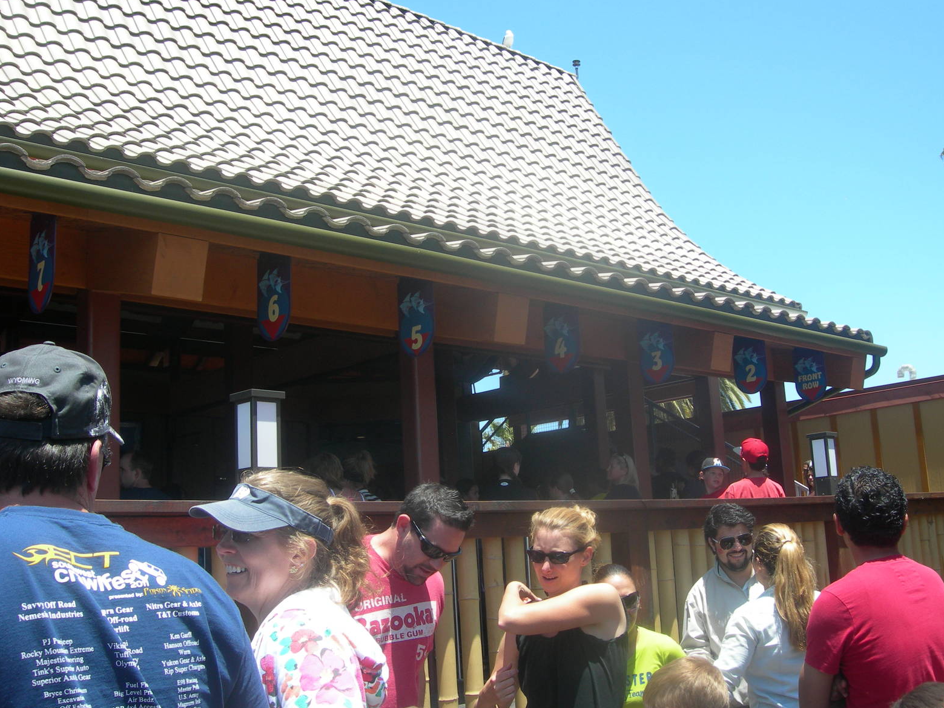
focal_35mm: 39
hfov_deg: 47.9
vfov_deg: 36.8
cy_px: 351
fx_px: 1063
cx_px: 482
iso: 50
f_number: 4.8
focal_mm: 7.8
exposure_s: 1/204
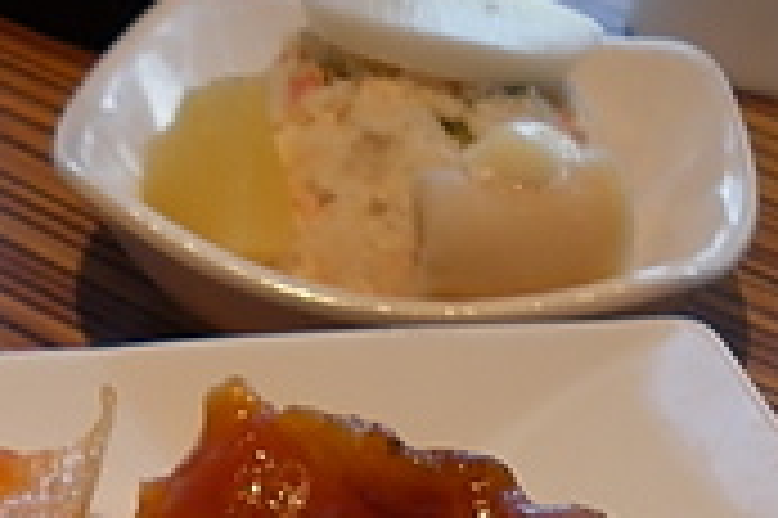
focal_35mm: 112
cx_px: 126
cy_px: 811
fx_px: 2418
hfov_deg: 18.1
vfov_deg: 11.6
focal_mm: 5.6
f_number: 2.9
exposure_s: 1/30
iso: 80
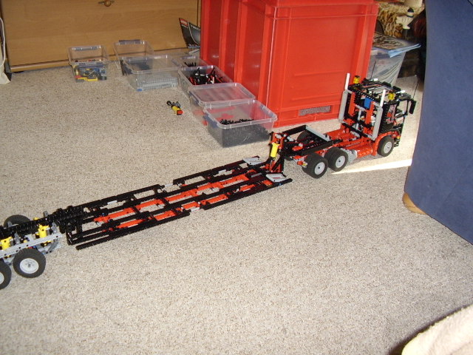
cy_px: 178
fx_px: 410
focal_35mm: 30
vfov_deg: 46.8
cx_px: 236
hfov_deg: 60.0
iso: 183
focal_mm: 5.8
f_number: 2.9
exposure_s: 1/30
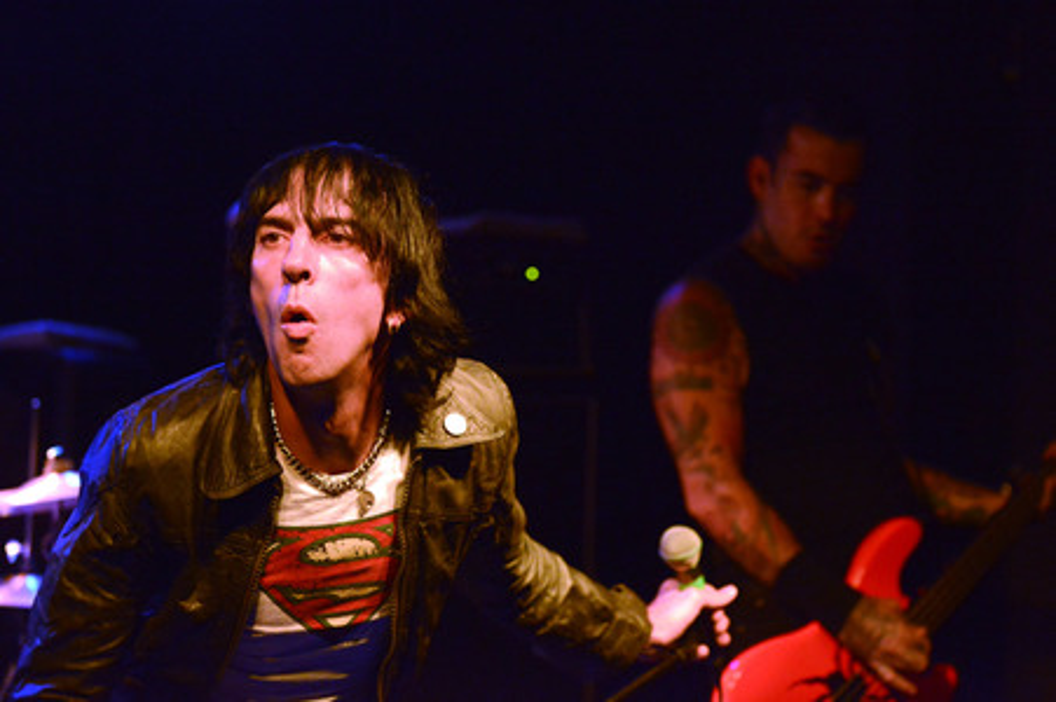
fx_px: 2198
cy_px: 351
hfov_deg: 27.0
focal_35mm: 75
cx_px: 528
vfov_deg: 18.2
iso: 6400
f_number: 2.8
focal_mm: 75
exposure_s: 1/250
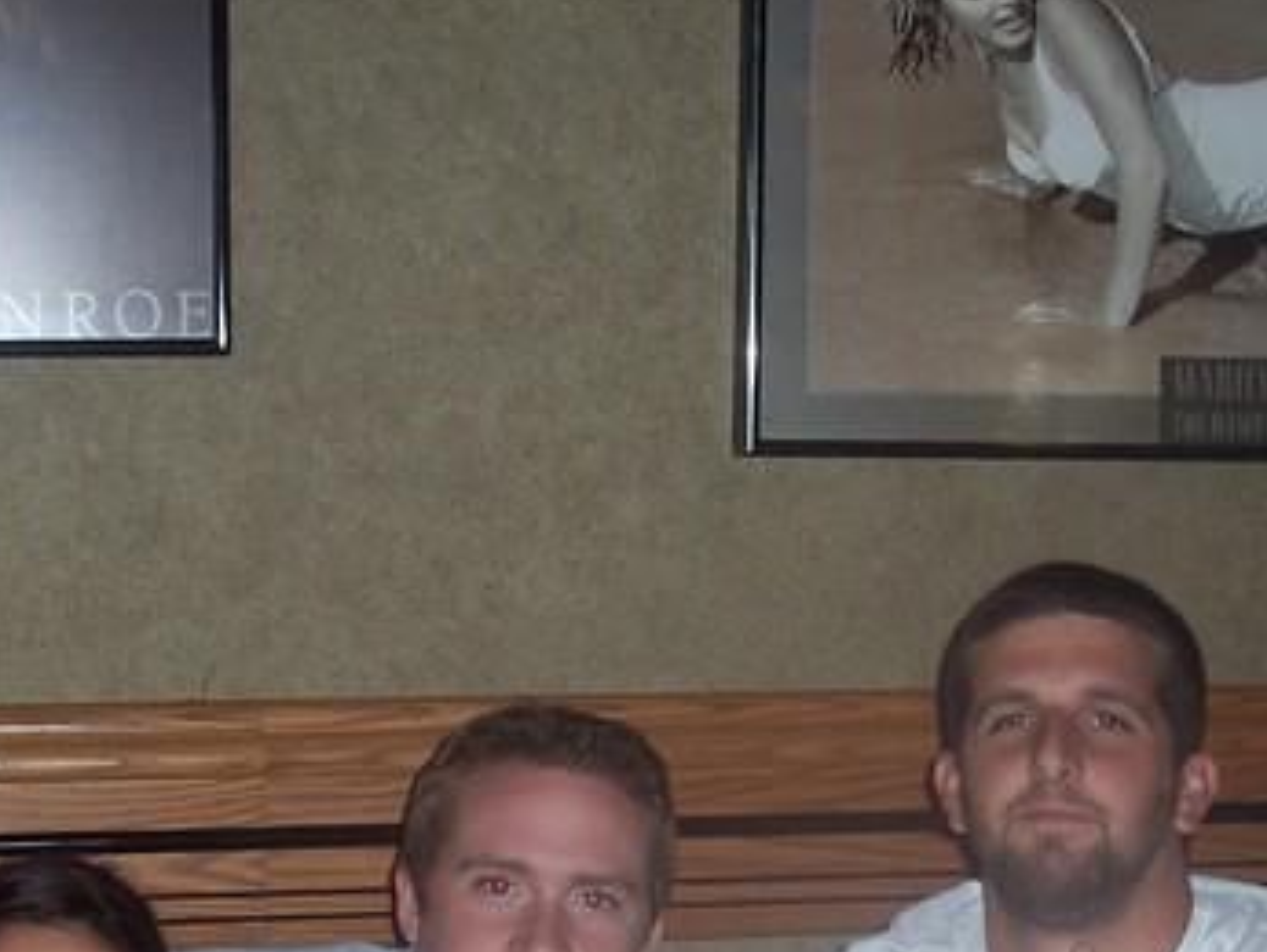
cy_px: 853
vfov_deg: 17.1
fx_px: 3113
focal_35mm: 85
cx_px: 802
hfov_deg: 22.9
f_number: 3
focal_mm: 7
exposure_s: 1/60
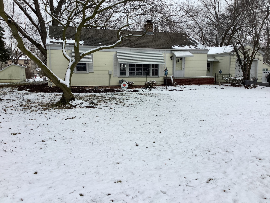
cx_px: 135
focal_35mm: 31
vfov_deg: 45.4
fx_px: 242
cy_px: 102
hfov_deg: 58.4
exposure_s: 1/181
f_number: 2.4
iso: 25
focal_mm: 3.3
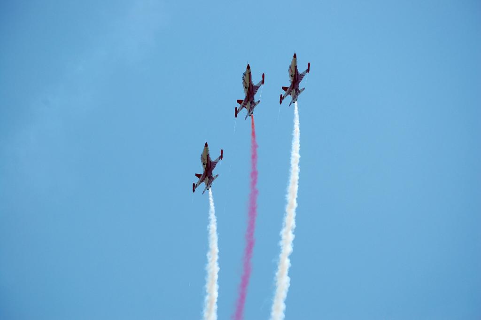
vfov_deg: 10.1
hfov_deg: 15.2
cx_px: 240
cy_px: 160
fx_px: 1802
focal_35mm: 135
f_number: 7.1
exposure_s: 1/1600
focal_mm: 90
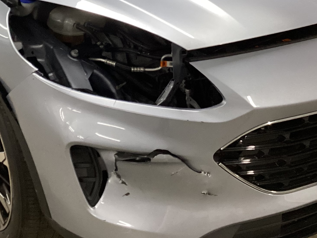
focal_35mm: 69
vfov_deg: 20.9
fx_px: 632
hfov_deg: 28.0
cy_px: 22
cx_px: 107
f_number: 2.4
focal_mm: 3.3
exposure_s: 1/60
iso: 250
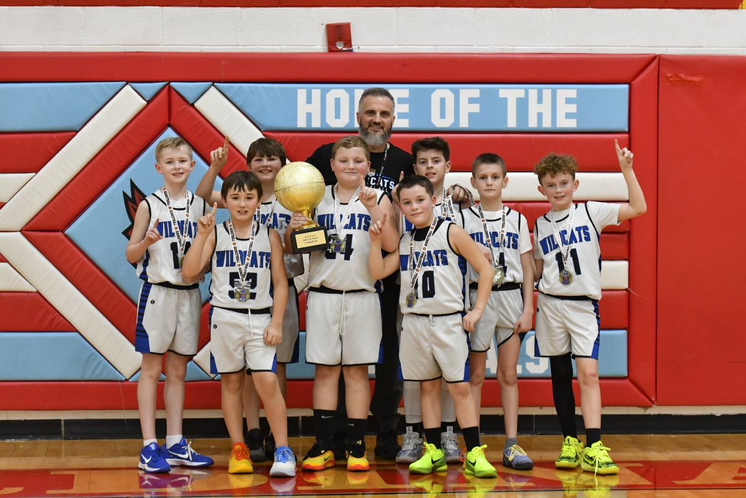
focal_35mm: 128
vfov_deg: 10.8
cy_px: 249
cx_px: 373
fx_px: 2642
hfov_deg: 16.1
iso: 2000
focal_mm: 85
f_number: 3.2
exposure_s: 1/640
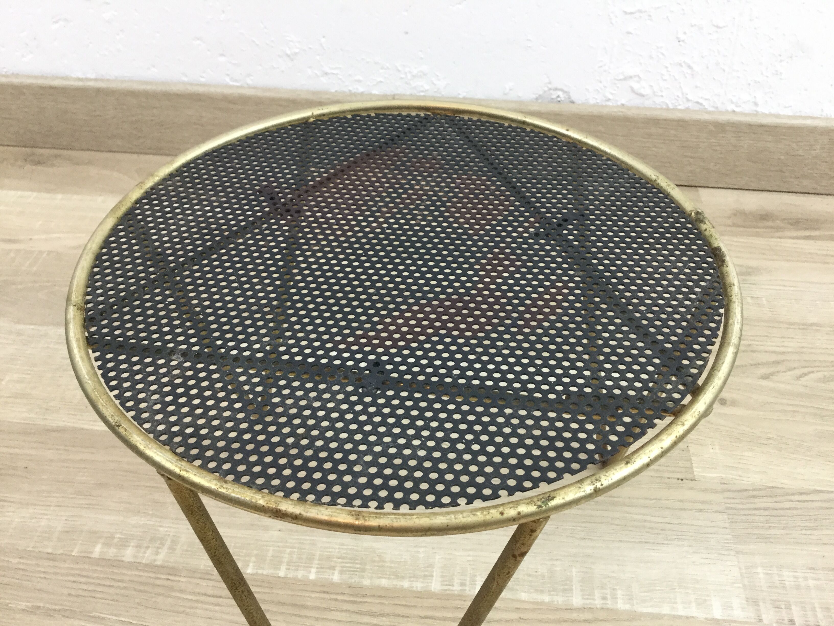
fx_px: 747
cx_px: 417
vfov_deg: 45.4
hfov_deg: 58.4
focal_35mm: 31
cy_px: 313
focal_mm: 3.3
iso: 100
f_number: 2.4
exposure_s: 1/33
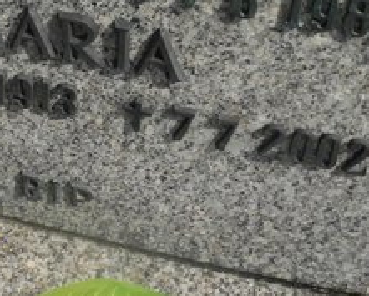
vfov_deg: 15.1
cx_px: -45
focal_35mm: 99
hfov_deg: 18.6
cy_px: -47
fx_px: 1082
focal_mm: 6
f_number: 4
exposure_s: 1/1000
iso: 100
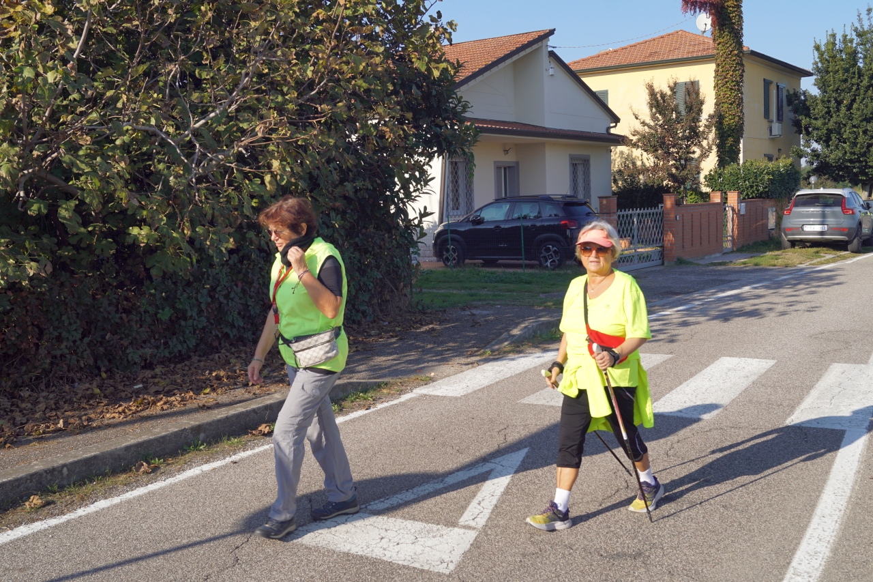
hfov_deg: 53.1
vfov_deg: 36.9
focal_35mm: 36
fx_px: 873
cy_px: 291
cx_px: 436
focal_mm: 24
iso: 100
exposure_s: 1/250
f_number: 7.1
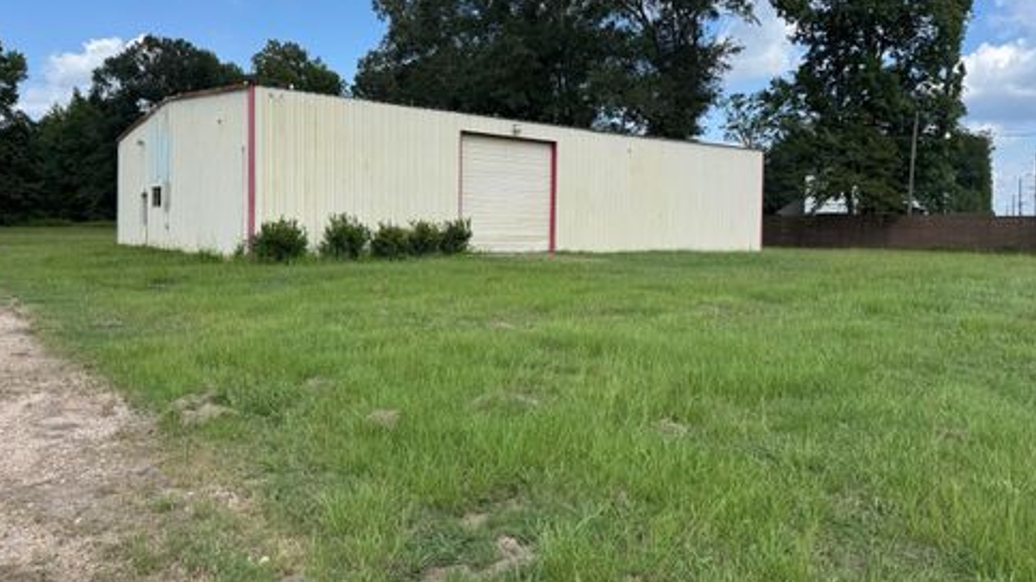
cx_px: 512
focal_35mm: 27
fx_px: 742
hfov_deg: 69.9
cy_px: 251
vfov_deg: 42.8
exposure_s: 1/3413
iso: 80
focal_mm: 6.76
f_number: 1.78
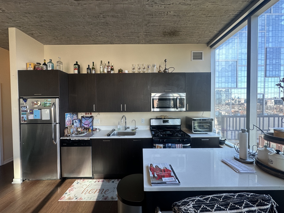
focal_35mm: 14
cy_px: 106
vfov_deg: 85.7
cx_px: 142
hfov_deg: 102.1
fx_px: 115
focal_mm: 2.22
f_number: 2.2
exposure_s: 1/120
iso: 125
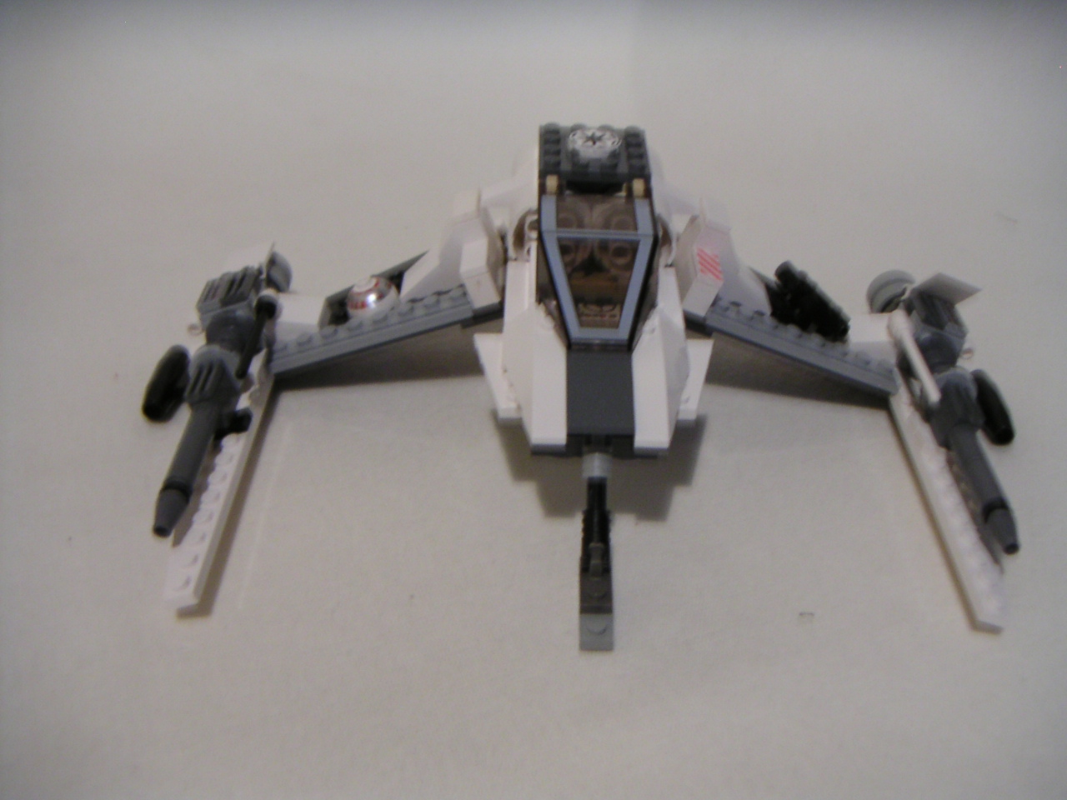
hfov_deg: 50.1
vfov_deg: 38.7
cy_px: 400
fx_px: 1140
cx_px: 534
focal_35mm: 37
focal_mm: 4.8
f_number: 2.8
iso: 100
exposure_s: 1/2
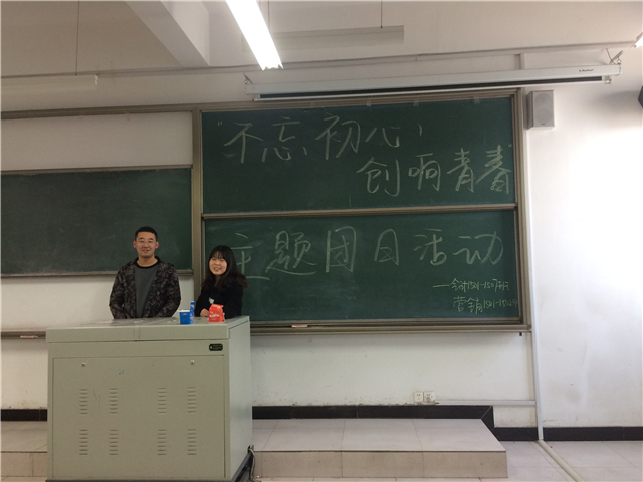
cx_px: 322
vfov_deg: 48.2
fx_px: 539
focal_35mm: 29
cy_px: 241
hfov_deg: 61.7
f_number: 2.2
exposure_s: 1/33
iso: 64
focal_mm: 4.15
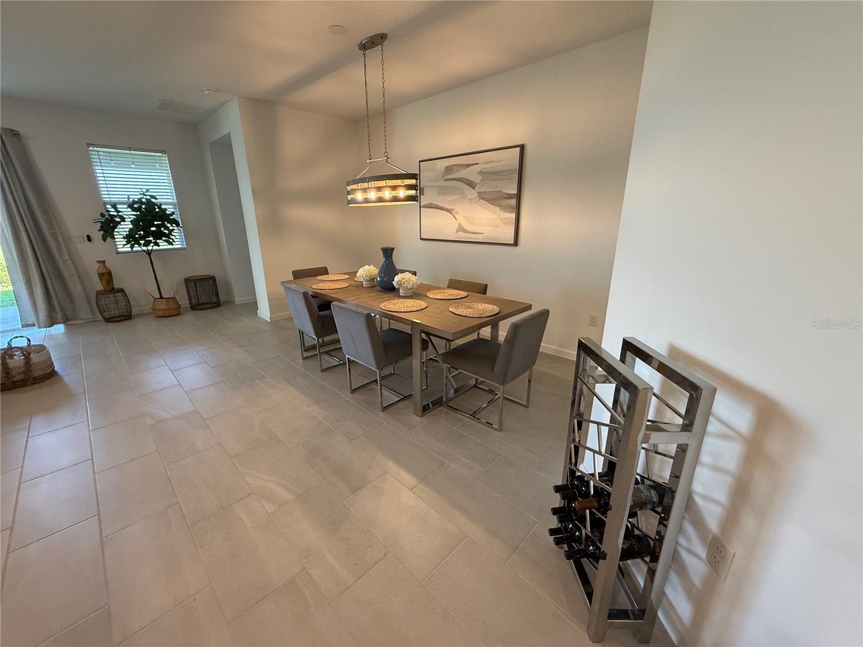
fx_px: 349
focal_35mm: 14
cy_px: 324
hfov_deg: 102.1
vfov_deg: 85.7
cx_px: 432
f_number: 2.2
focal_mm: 2.22
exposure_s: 1/120
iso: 320
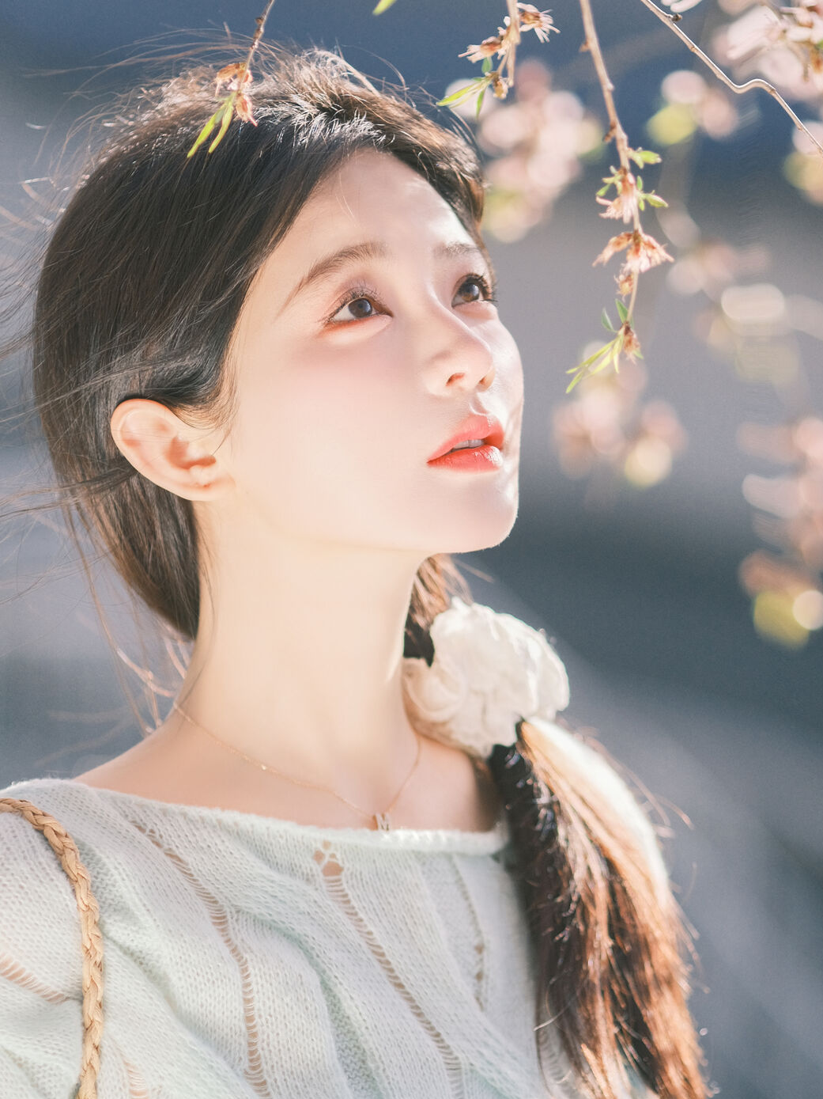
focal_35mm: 253
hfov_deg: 5.9
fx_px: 8024
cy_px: 592
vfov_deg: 7.8
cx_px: 405
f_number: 2
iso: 1000
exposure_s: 1/3500
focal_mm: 135
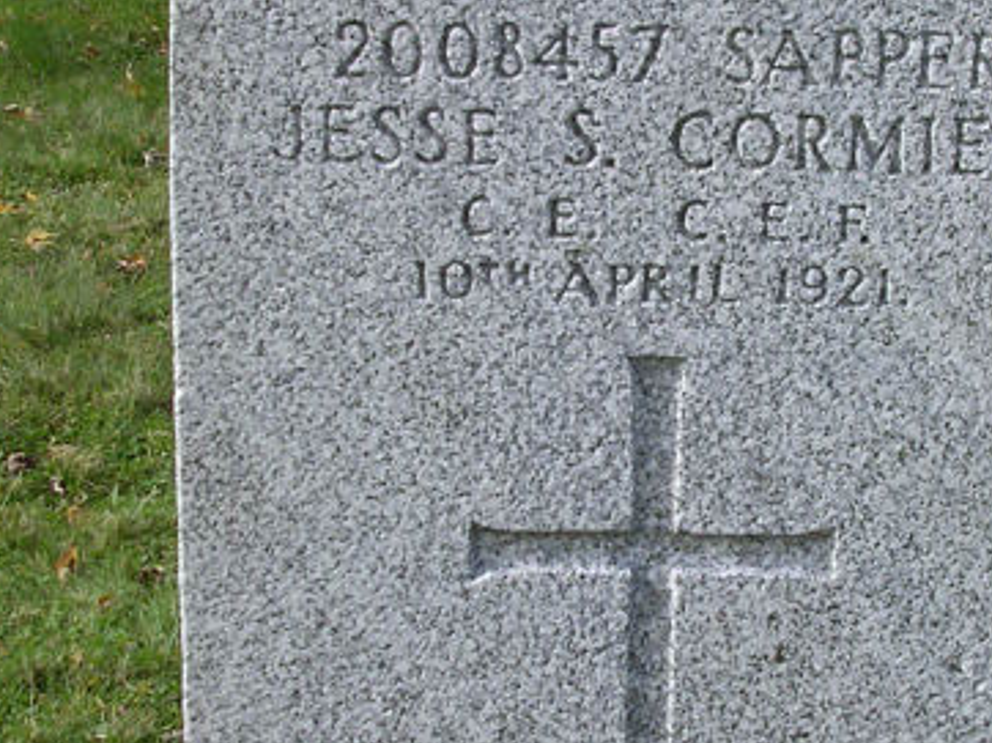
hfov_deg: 23.2
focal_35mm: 84
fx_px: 2406
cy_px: 348
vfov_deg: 17.5
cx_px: 693
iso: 100
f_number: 5.6
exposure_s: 1/140
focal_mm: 5.8
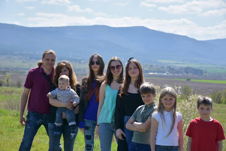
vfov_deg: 15.2
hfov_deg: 22.6
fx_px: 565
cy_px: 76
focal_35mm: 90
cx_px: 113
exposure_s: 1/640
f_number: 5
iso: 100
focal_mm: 60
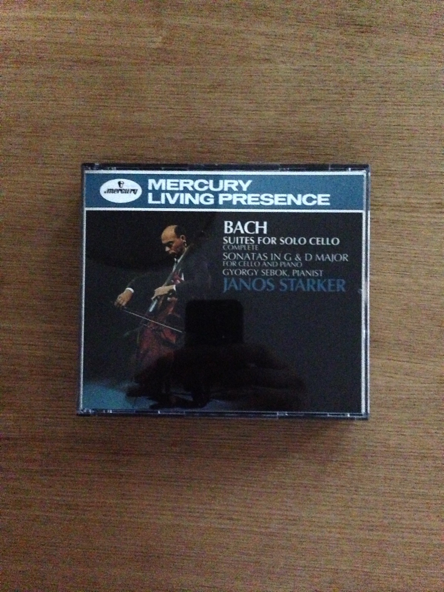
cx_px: 222
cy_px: 296
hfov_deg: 42.9
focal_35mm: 33
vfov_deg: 55.4
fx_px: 564
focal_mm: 4.13
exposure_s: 1/15
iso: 3200
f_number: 2.4
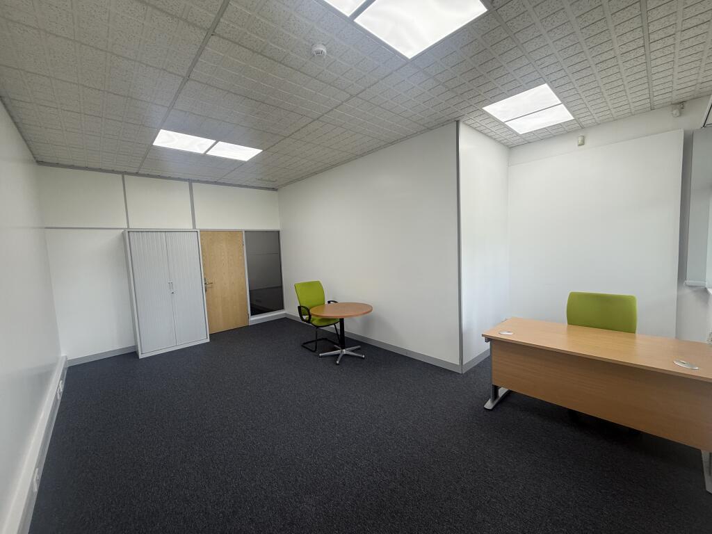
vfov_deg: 85.7
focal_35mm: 14
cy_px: 267
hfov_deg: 102.1
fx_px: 288
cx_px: 356
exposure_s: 1/100
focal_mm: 2.22
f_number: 2.2
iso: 80
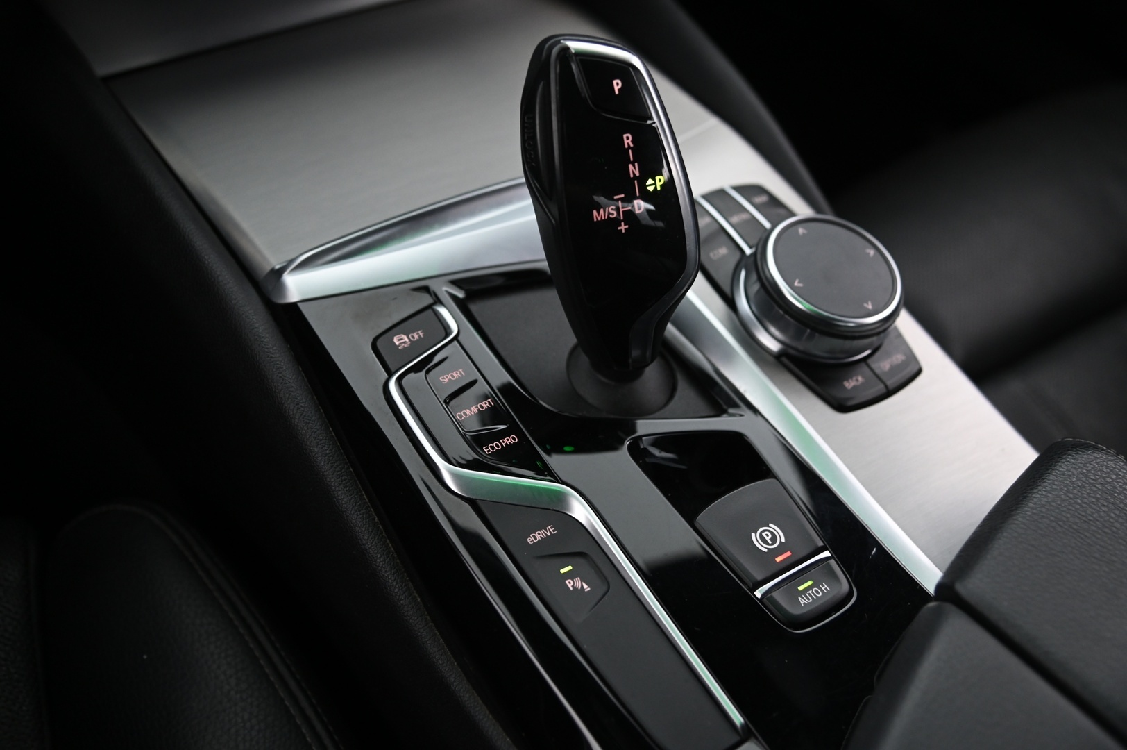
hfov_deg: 44.5
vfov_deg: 30.5
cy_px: 375
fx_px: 1376
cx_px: 564
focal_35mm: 44
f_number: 4
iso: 2000
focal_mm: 44
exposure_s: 1/15
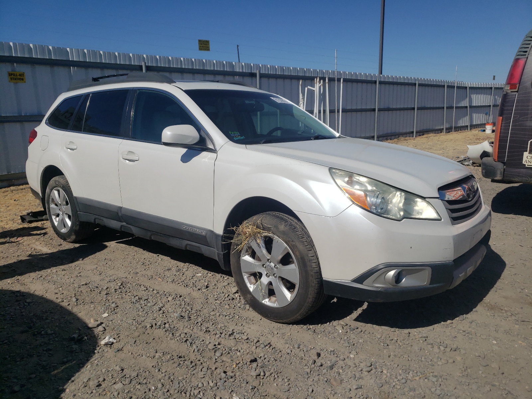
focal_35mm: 26
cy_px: 200
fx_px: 400
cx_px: 266
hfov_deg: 67.3
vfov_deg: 53.1
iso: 50
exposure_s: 1/10000
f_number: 1.5
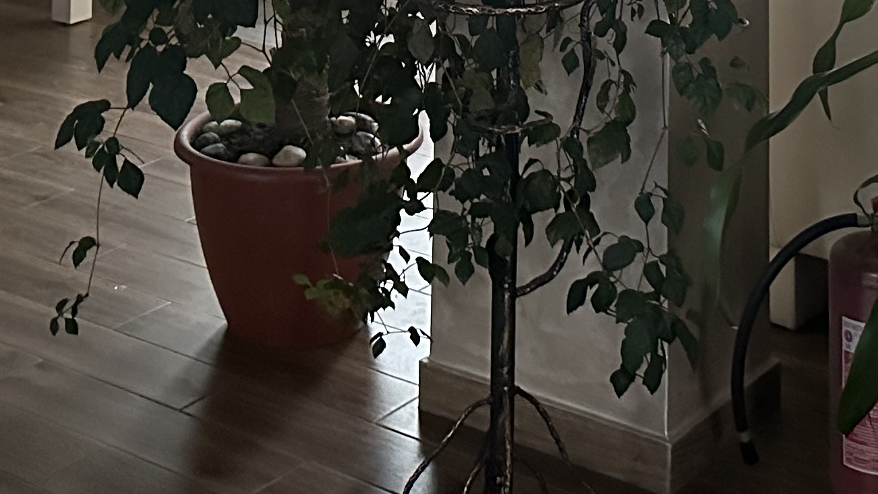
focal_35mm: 81
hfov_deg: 26.2
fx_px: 1886
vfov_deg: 13.1
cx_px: 526
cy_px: -473
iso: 800
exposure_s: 1/60
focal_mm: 6.86
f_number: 1.78
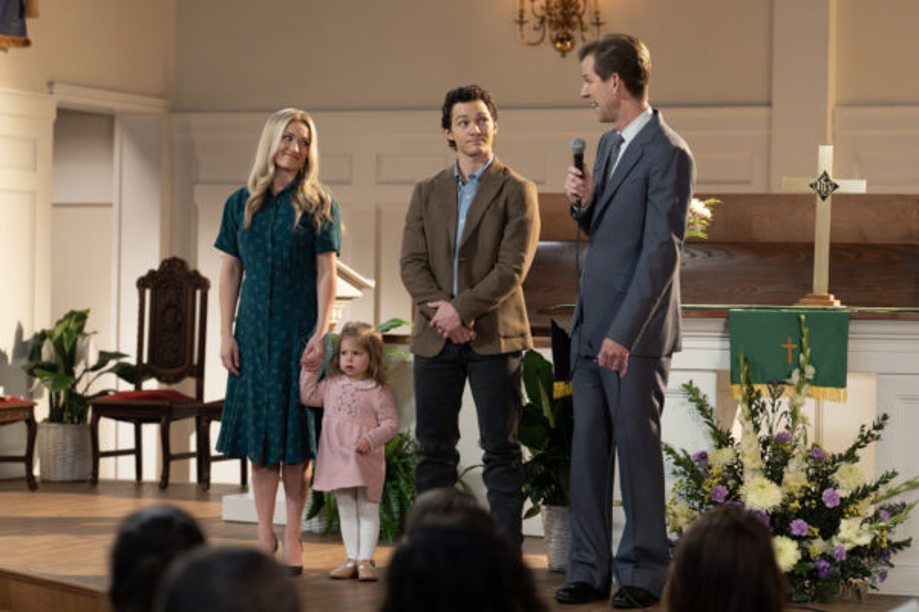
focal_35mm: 102
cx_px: 460
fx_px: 2604
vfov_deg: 13.4
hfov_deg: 20.0
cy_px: 306
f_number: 3.5
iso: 6400
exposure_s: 1/200
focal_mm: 102
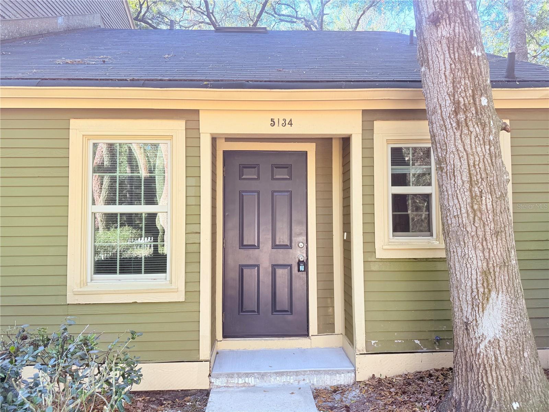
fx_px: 381
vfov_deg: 56.8
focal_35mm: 24
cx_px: 274
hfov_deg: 71.6
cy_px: 206
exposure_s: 1/121
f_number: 1.78
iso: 80
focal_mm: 6.76
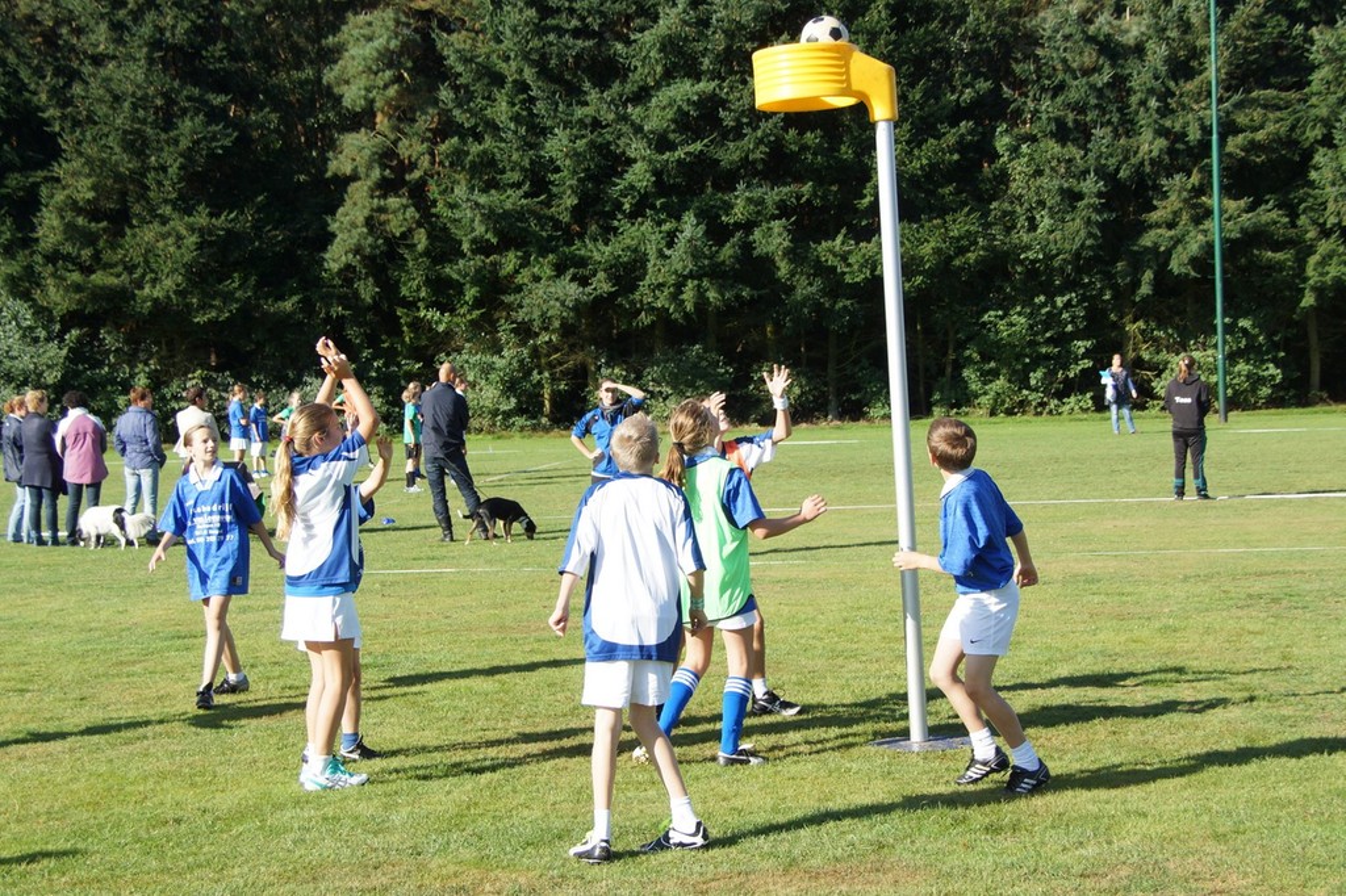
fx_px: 1962
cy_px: 448
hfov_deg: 37.9
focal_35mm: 52
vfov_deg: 25.7
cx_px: 673
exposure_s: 1/320
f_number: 5
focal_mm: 35
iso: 100
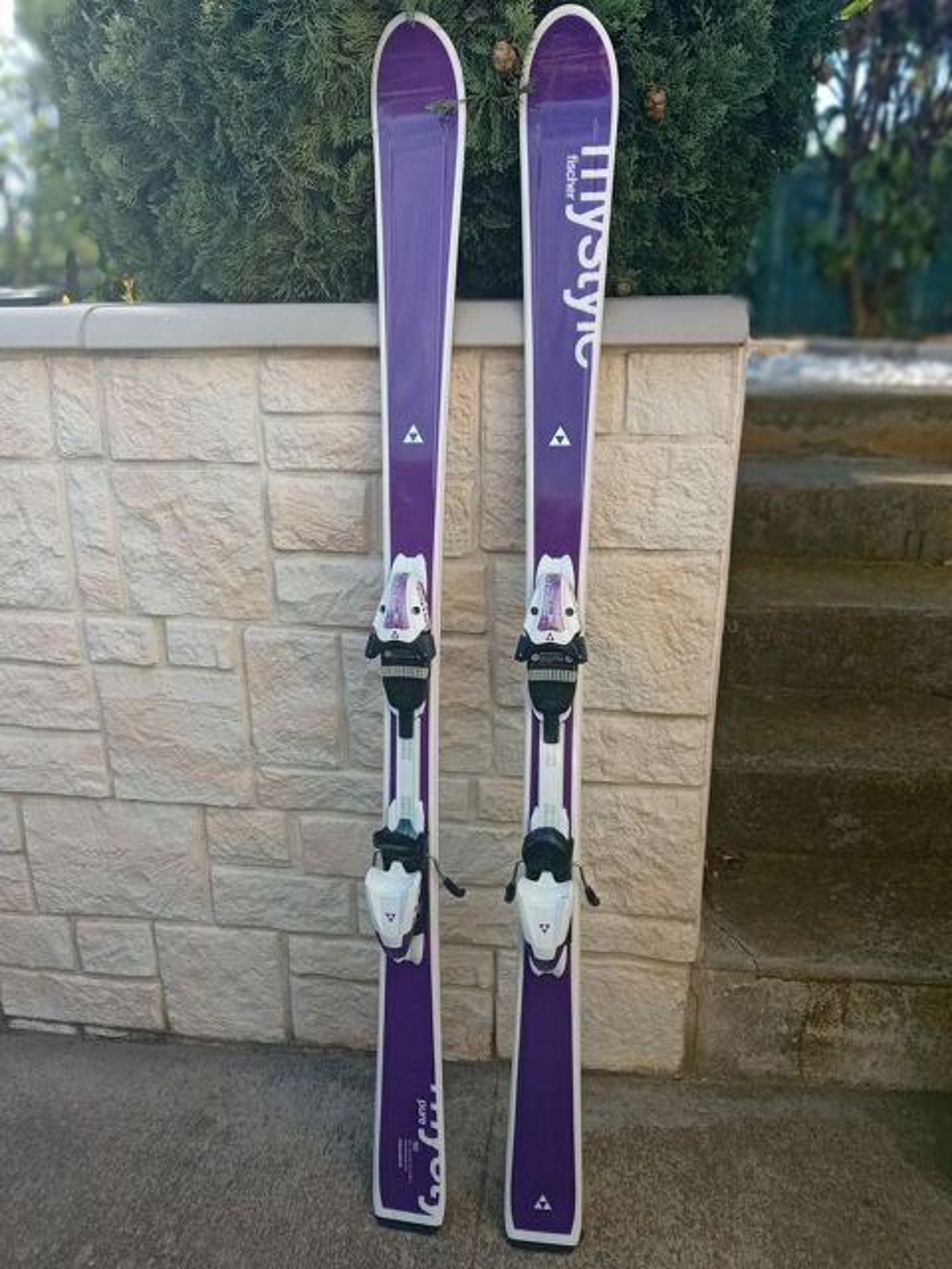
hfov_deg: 49.7
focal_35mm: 28
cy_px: 634
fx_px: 1027
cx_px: 476
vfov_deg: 63.4
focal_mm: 3.38
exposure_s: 1/171
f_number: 2.8
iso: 125
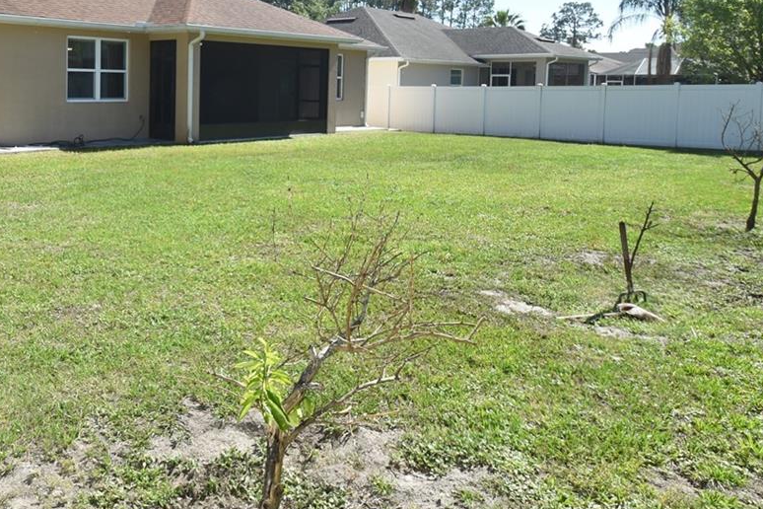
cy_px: 126
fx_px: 657
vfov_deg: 41.1
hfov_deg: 57.3
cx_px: 193
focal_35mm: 31
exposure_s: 1/200
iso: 100
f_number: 7.1
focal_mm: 10
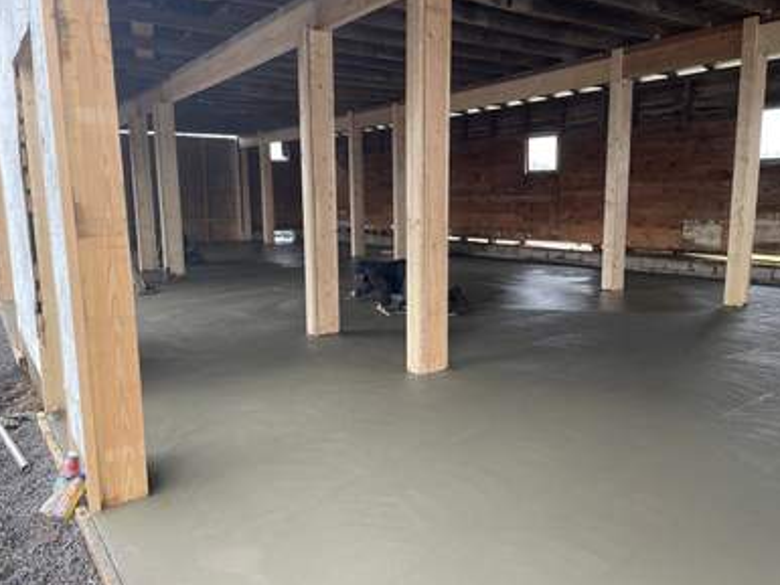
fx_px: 609
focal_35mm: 27
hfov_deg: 65.3
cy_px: 296
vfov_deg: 51.4
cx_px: 387
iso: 125
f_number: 1.6
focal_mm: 4.2
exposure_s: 1/101
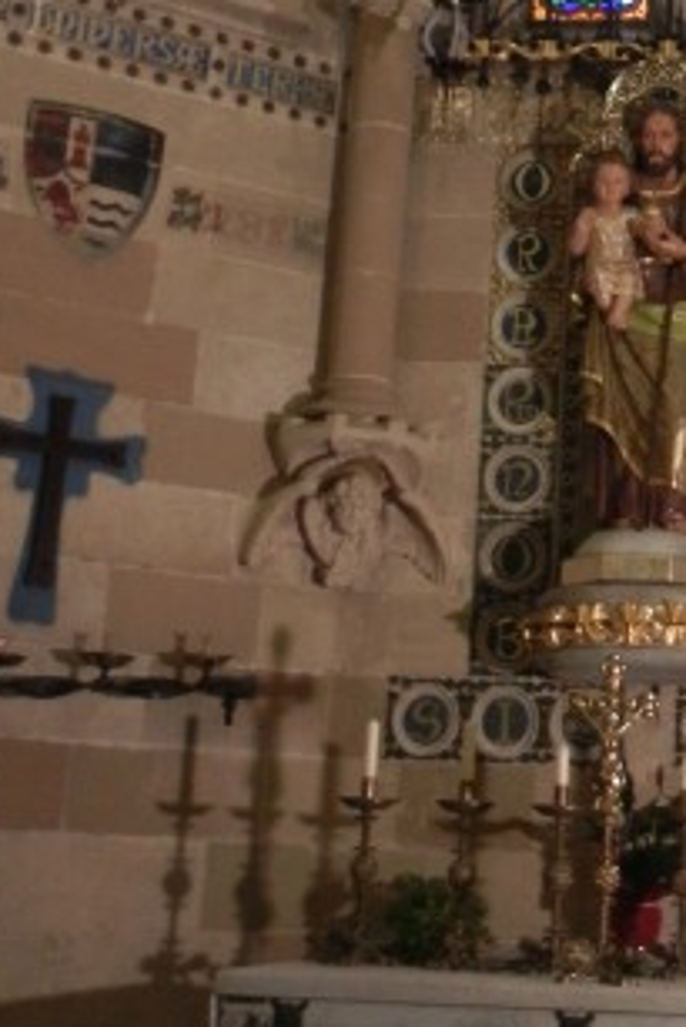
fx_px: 2227
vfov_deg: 24.9
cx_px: 649
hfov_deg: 17.2
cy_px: 30
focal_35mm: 78
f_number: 3.5
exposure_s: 1/7.3
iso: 400
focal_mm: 5.4
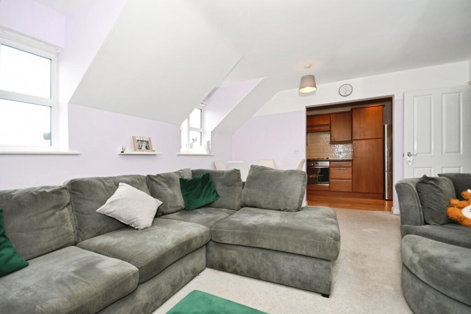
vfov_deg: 77.3
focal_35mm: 15
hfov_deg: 100.4
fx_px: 196
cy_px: 157
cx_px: 236
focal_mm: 10
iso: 400
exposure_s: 1/60
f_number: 8
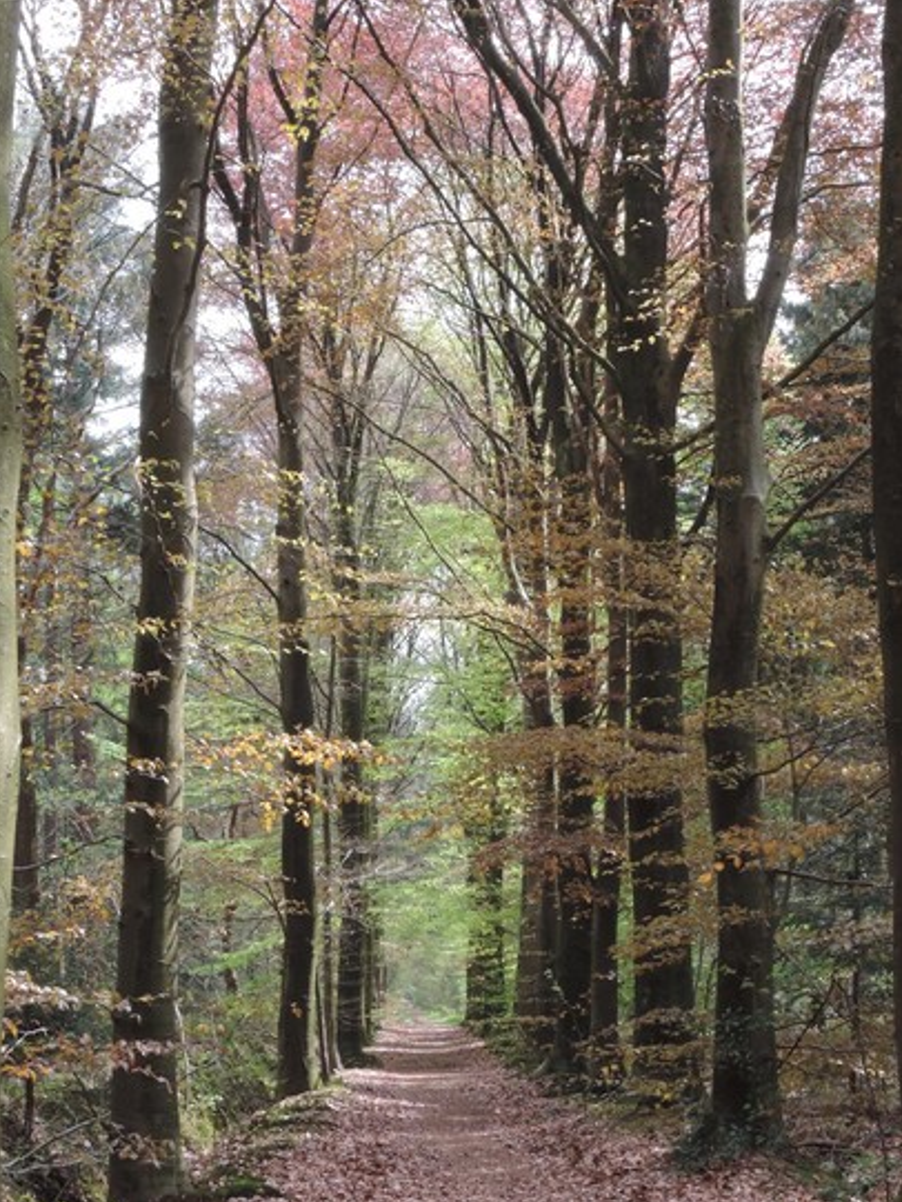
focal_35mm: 61
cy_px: 598
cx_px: 445
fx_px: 2118
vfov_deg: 31.7
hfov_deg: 24.0
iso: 250
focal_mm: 10.7
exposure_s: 1/60
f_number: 7.4
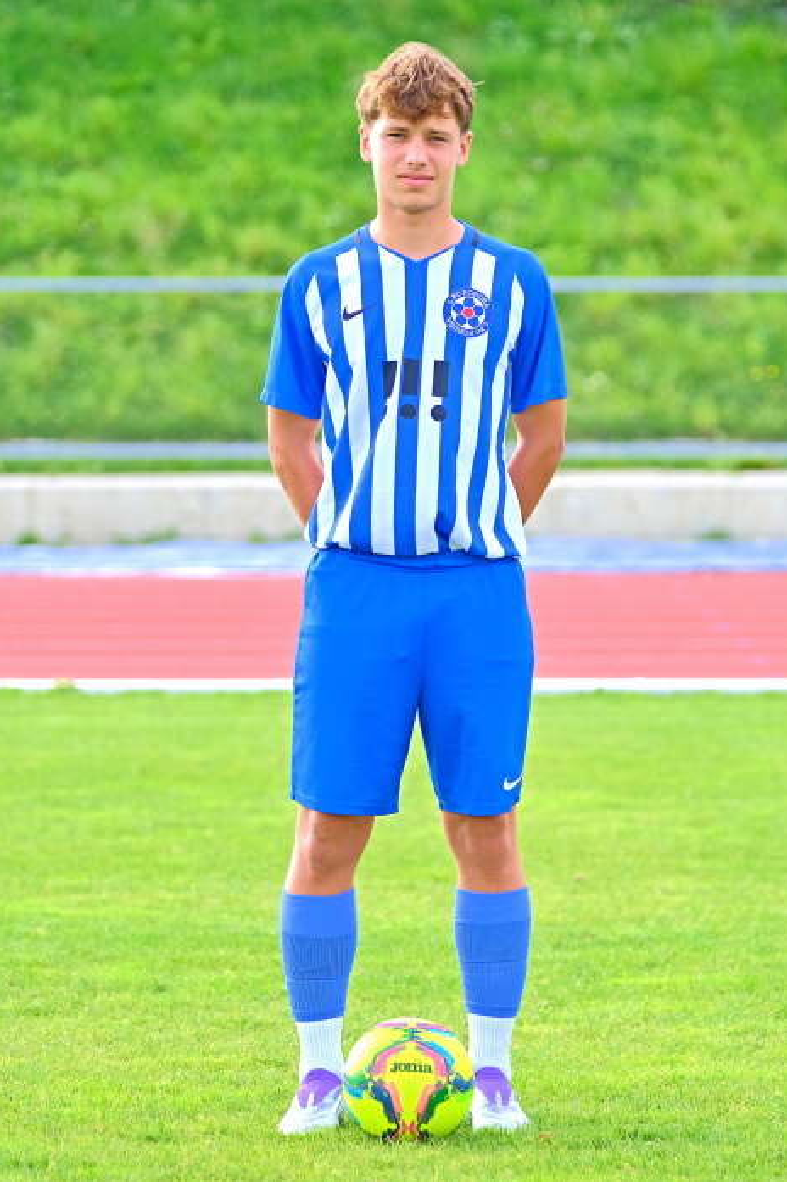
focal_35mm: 167
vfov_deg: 12.3
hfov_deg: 8.2
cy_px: 593
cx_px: 393
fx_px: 5481
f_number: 2.8
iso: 320
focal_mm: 110.6
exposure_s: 1/800
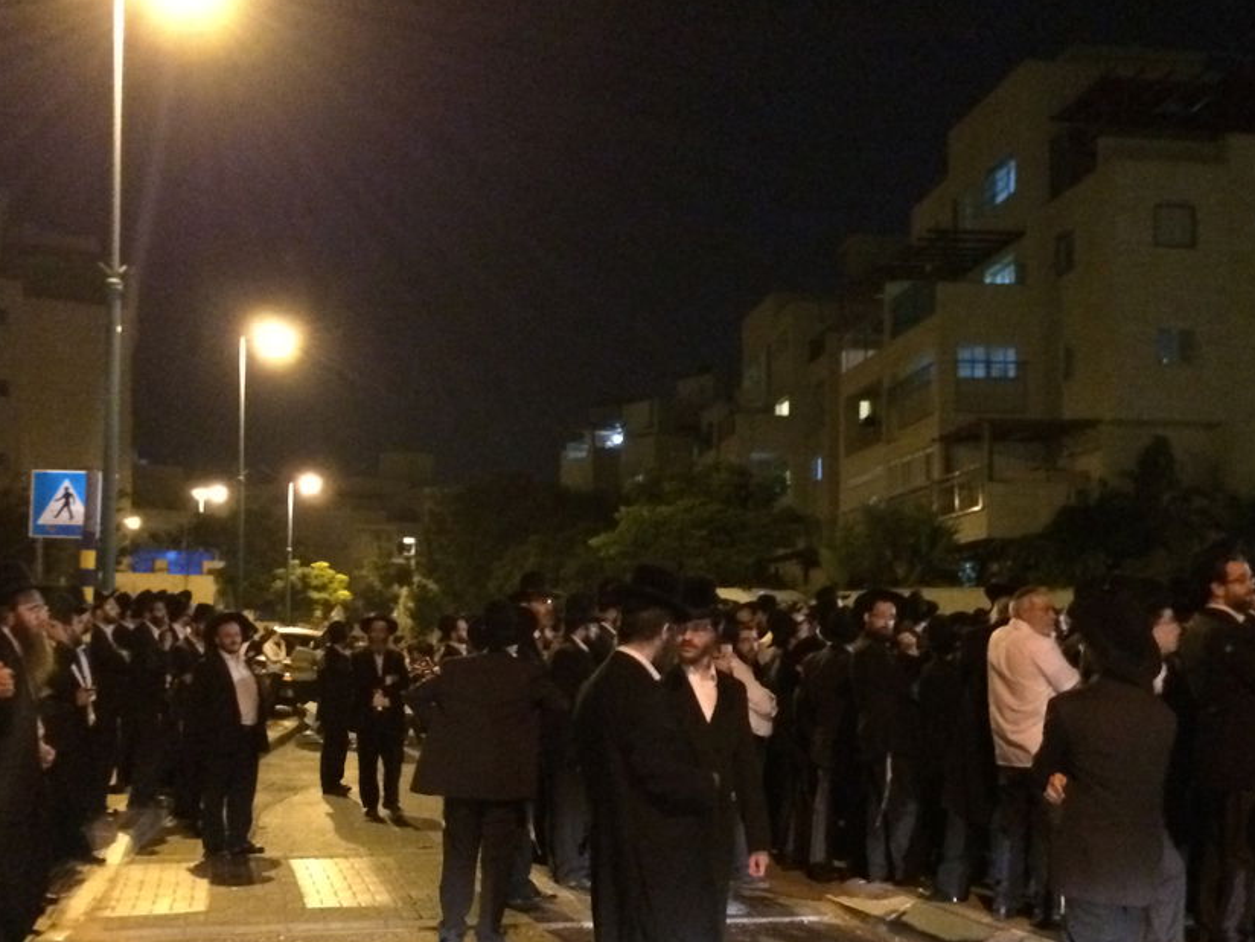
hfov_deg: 37.3
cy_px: 611
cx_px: 768
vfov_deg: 28.4
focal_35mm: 51
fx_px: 1849
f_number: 2.2
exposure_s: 1/15
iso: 640
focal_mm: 4.12
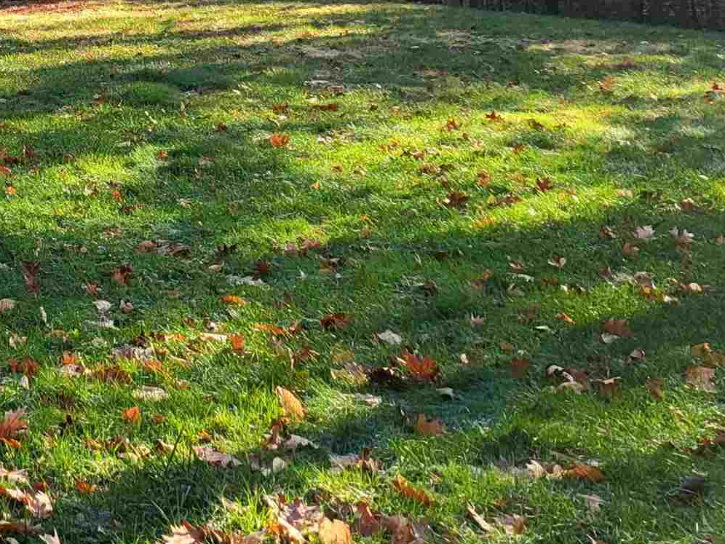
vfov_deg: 17.9
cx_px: -274
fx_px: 1550
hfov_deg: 22.8
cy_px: -251
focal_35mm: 74
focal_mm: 5
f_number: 1.8
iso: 40
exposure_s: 1/625
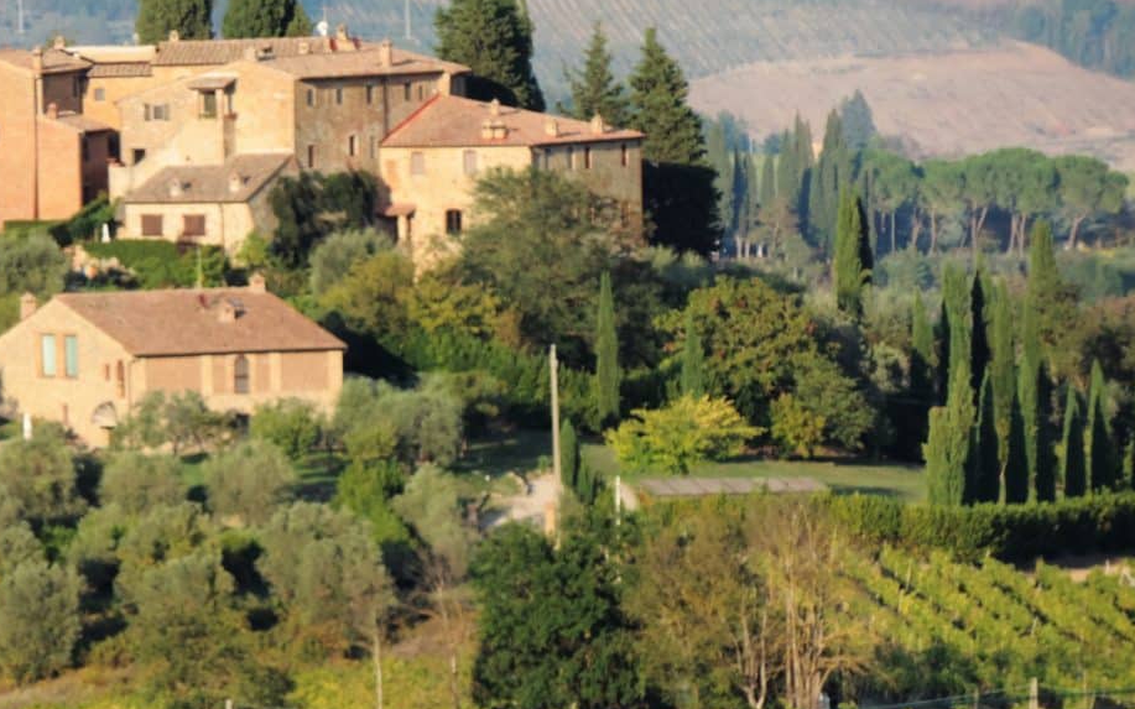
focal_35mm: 832
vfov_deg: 1.6
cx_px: 264
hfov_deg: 2.5
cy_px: 460
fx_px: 25734
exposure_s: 1/250
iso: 90
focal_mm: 89.1
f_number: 4.9
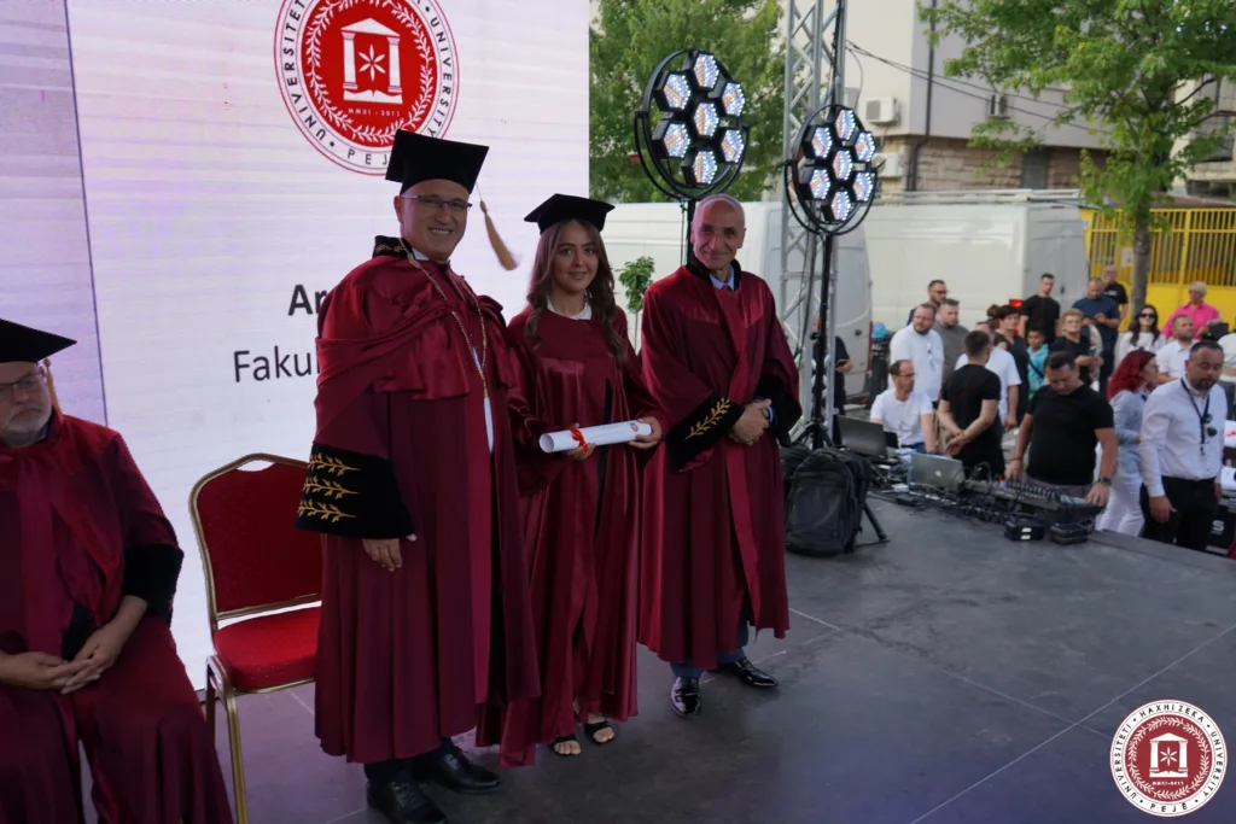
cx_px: 618
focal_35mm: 29
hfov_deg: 63.7
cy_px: 412
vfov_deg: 45.0
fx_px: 996
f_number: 4
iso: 125
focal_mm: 29
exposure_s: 1/160
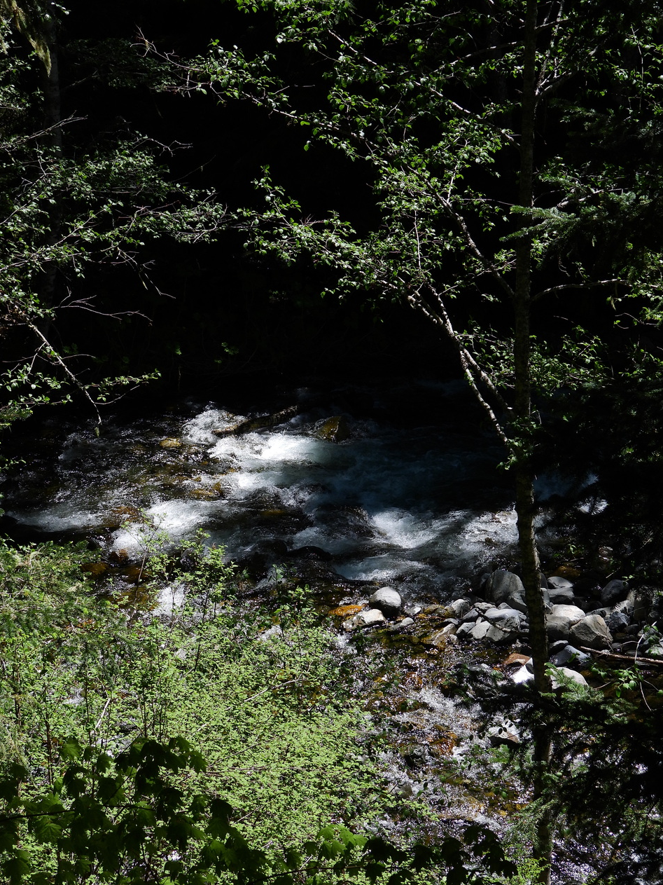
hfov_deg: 19.4
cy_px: 444
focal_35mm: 76
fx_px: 1941
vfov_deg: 25.7
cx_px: 334
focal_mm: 13.4
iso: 100
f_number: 3.5
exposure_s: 1/800
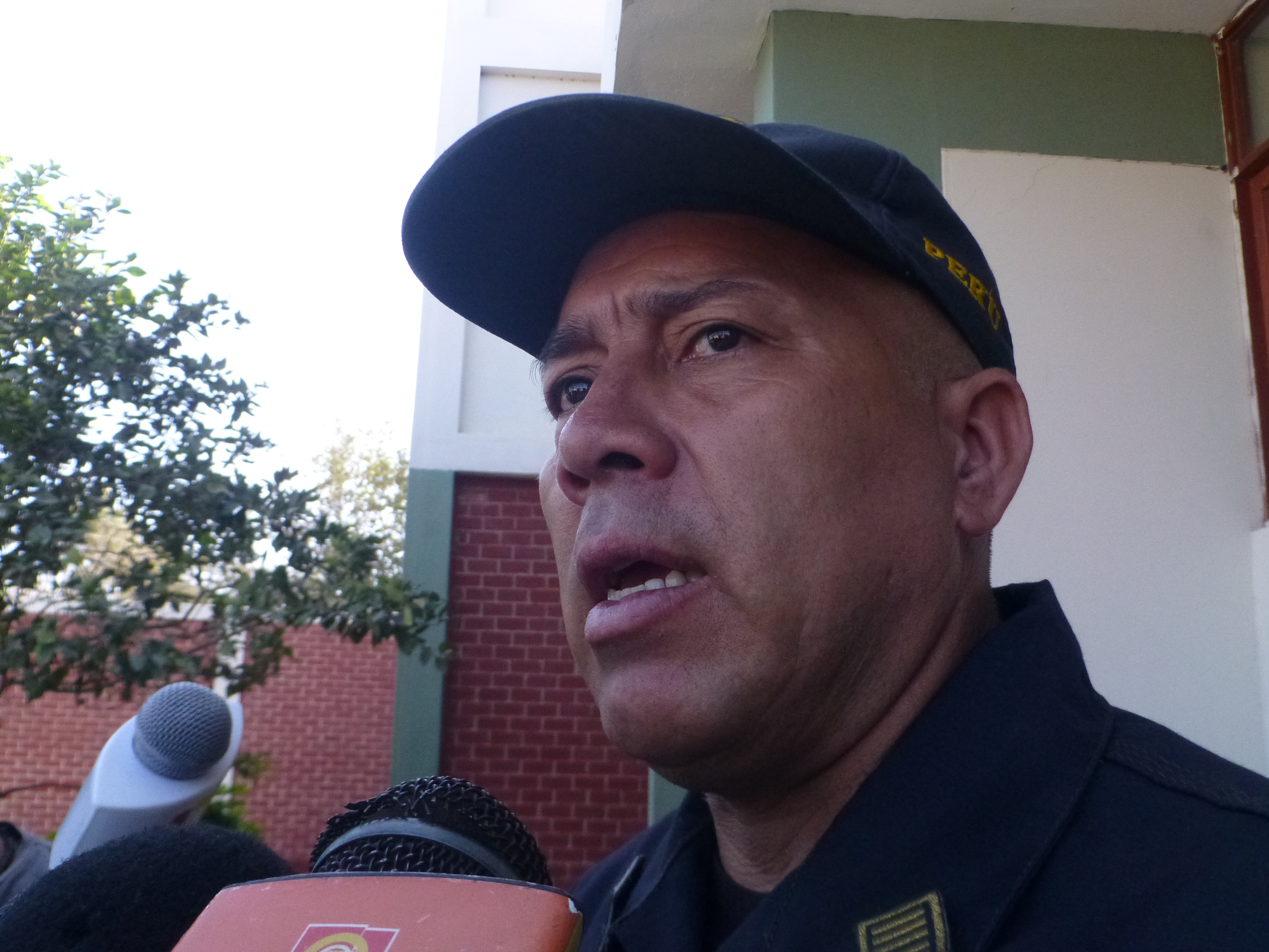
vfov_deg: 41.8
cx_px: 634
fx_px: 1246
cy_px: 476
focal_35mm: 34
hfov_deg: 54.0
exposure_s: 1/500
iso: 400
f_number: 3.7
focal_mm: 6.1
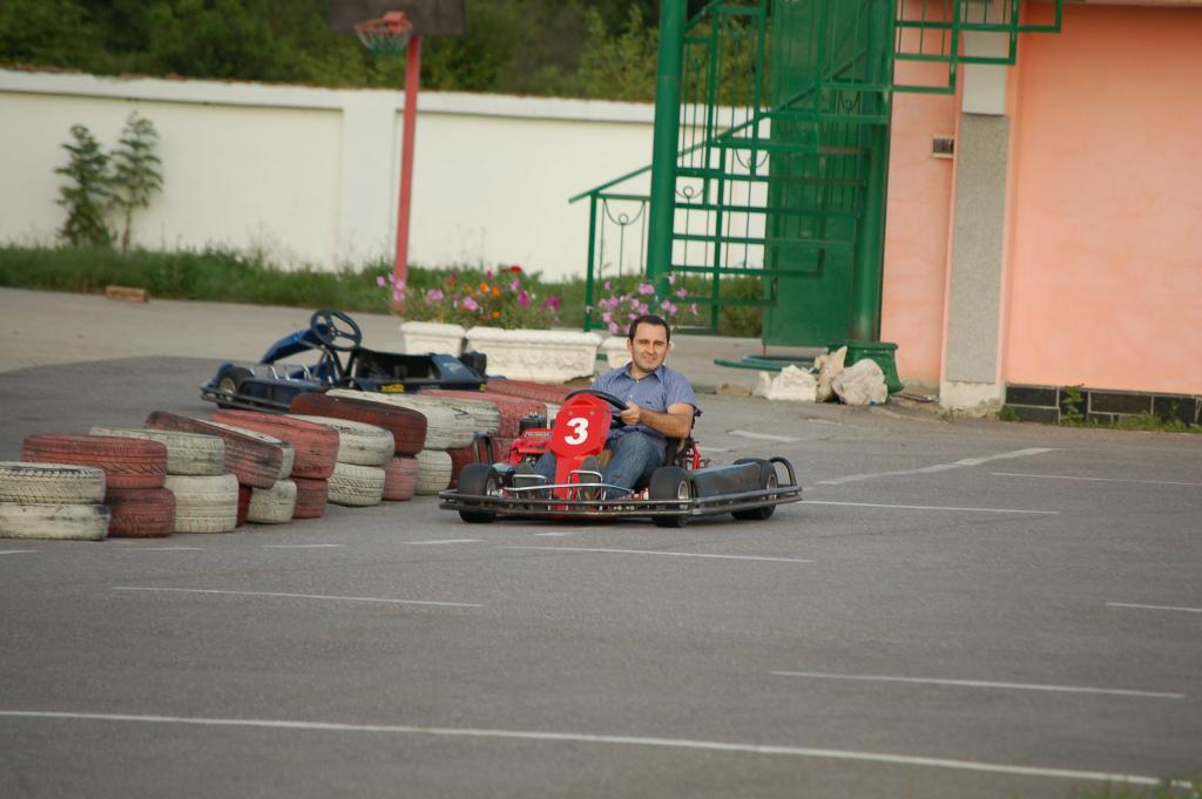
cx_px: 601
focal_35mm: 262
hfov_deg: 7.9
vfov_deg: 5.2
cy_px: 400
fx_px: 8757
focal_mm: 175
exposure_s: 1/500
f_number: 5.6
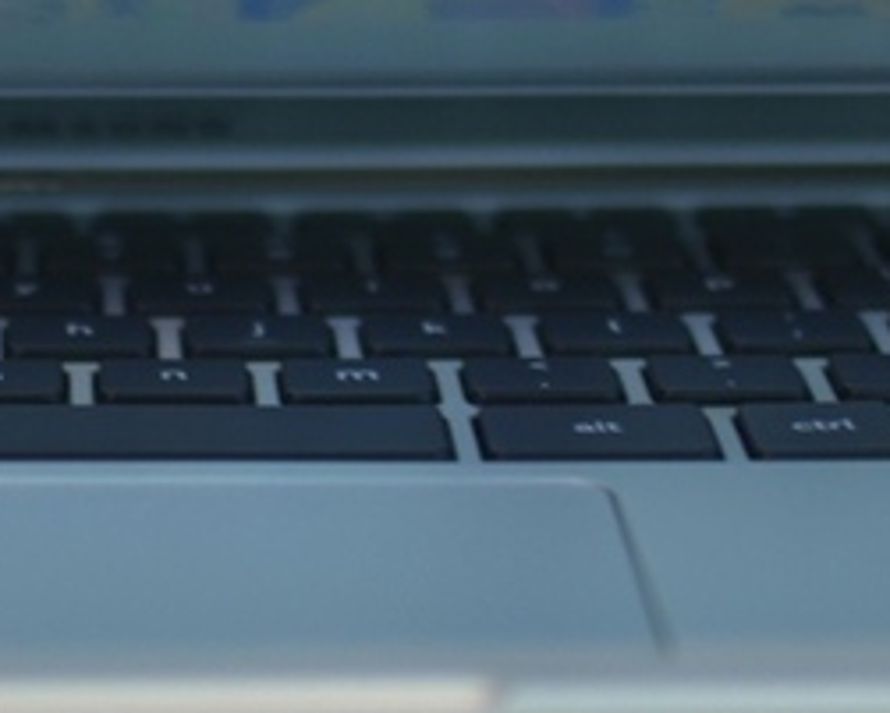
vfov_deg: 7.7
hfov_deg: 9.6
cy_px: 48
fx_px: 5268
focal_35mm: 200
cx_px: -4
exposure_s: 1/50
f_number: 1.8
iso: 125
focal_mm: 35
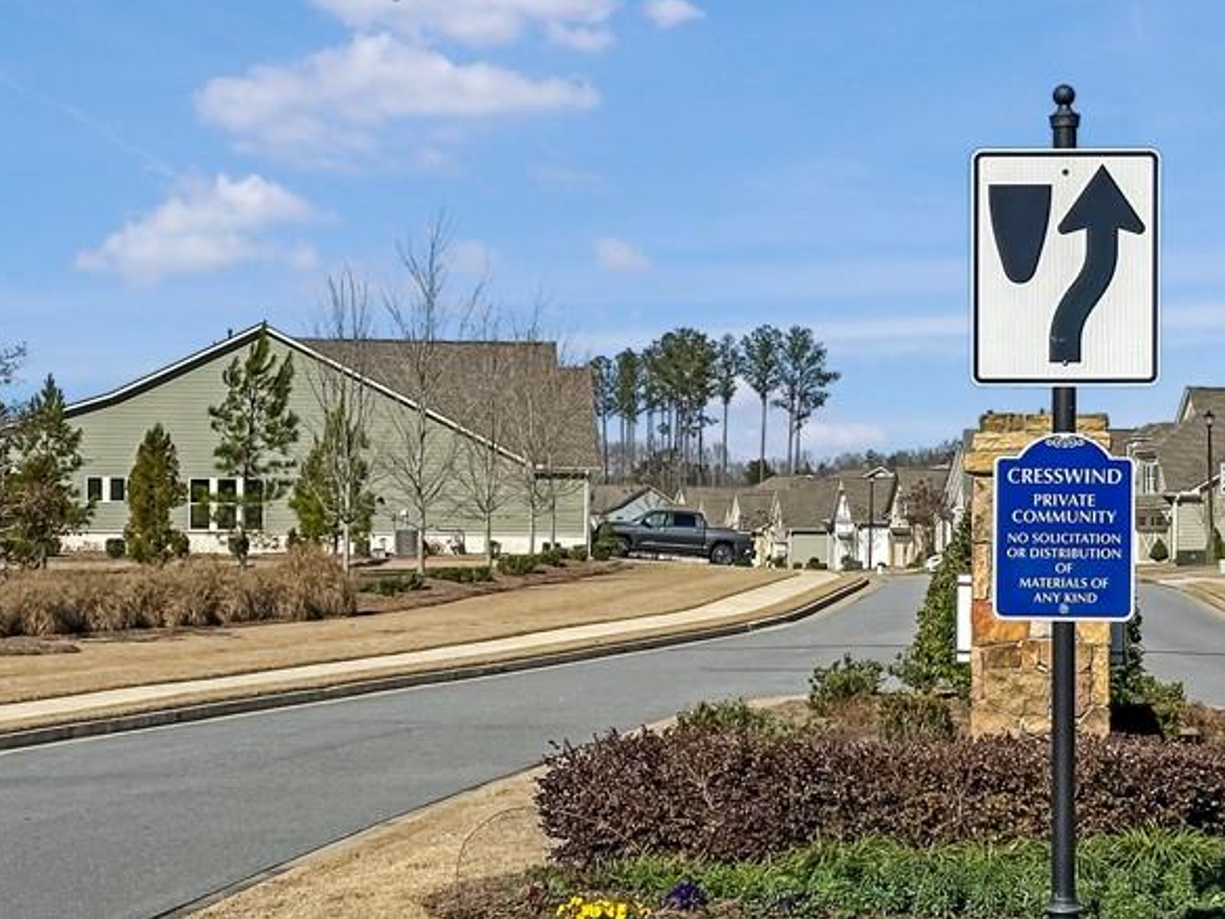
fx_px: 2973
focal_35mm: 84
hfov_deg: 23.1
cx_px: 894
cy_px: 507
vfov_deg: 17.6
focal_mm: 6.86
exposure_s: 1/7600
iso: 64
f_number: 1.8
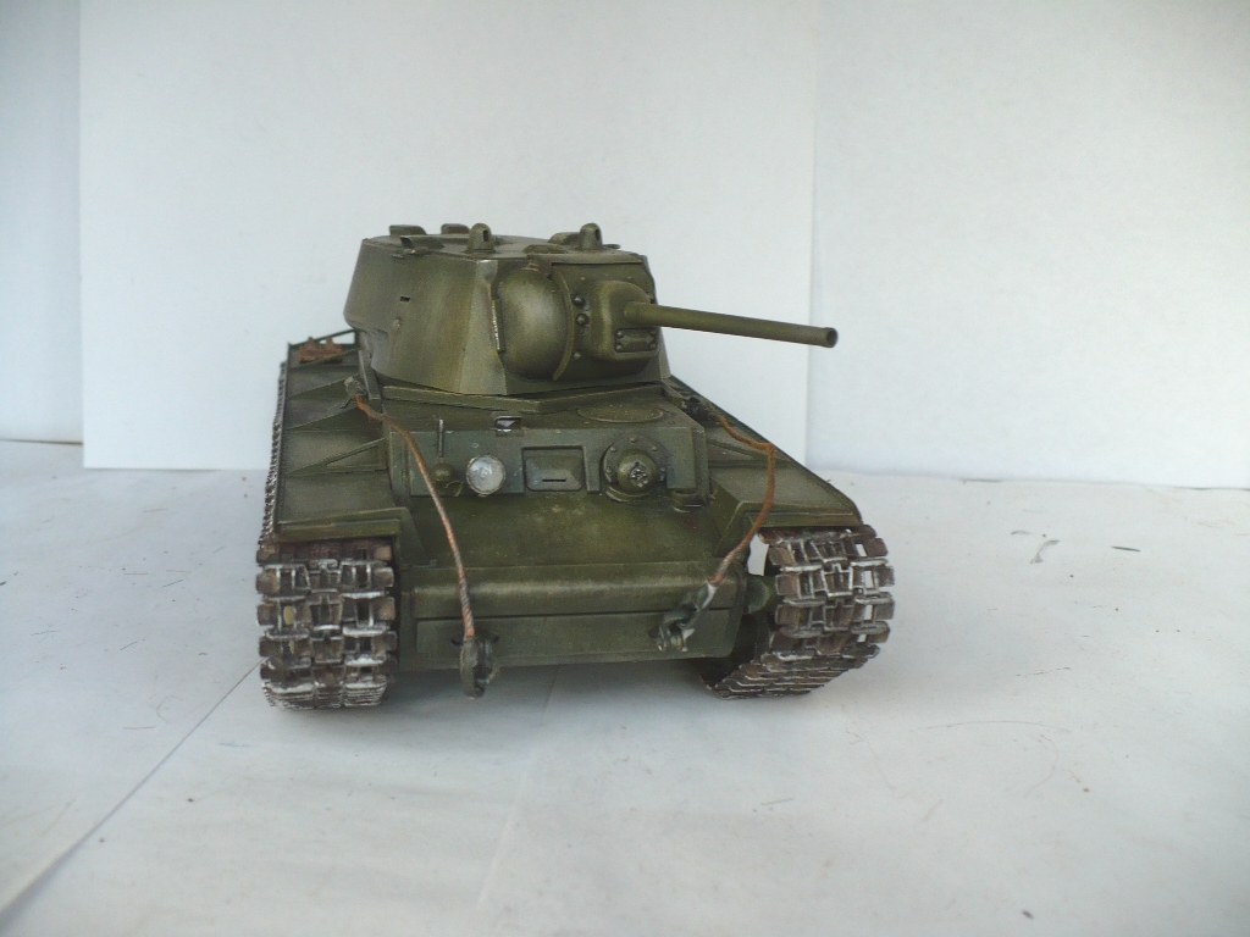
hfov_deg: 50.1
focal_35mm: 37
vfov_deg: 38.7
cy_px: 468
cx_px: 625
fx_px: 1336
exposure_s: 1/40
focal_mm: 6.1
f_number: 2.8
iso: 100
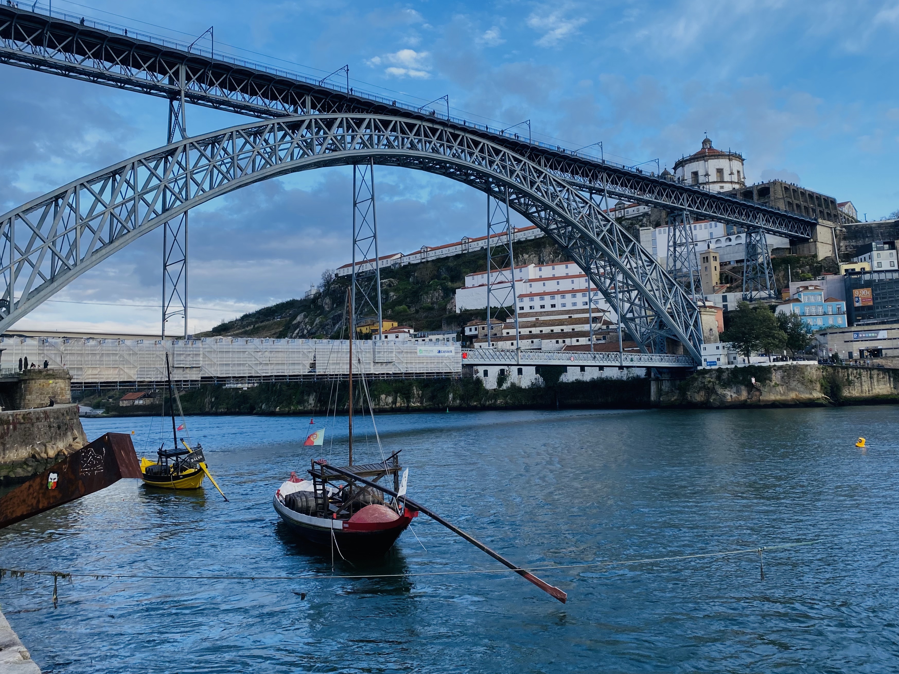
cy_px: 302
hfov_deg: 59.8
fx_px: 779
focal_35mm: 30
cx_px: 498
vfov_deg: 46.7
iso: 32
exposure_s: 1/738
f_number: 1.8
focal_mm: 4.25
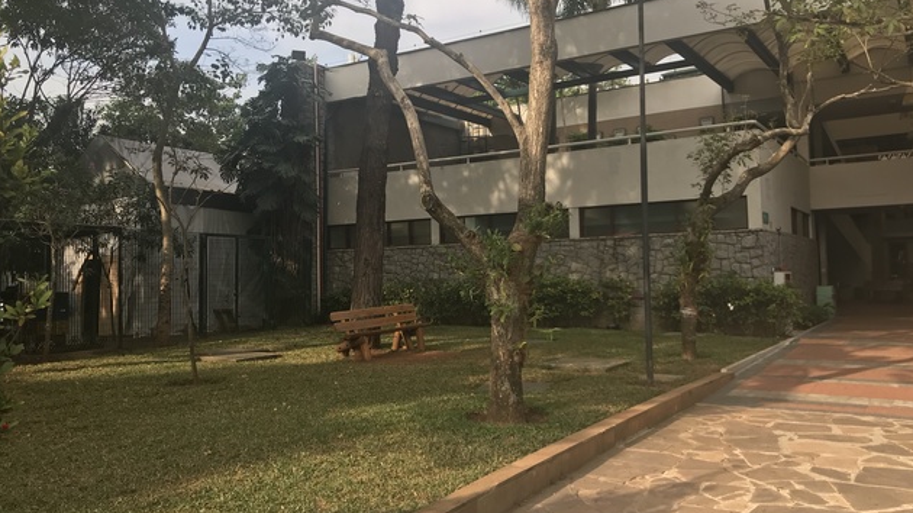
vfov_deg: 37.7
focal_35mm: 31
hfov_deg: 62.6
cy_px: 236
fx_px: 750
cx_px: 462
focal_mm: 3.99
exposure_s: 1/651
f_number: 1.8
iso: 20
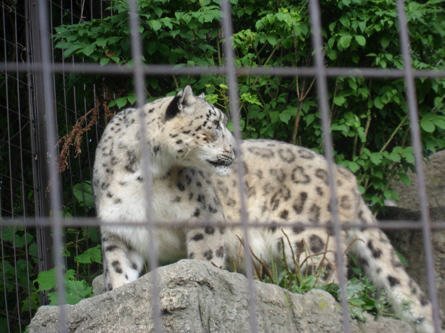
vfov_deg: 5.5
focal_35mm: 270
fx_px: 3471
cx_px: 222
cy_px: 166
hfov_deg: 7.3
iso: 100
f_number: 5.9
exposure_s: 1/60
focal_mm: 46.8
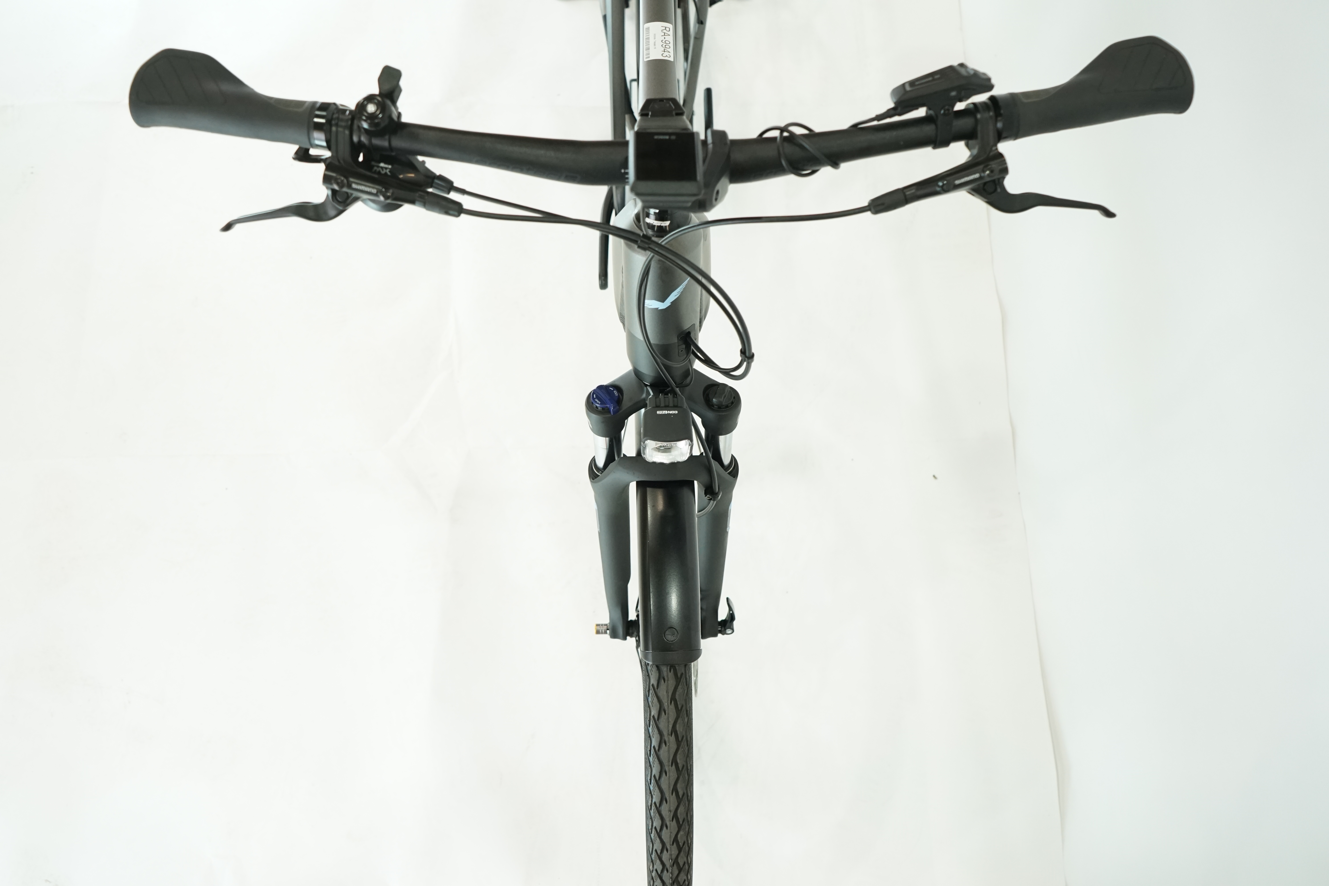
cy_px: 443
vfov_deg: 46.4
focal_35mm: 28
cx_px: 664
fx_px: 1034
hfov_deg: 65.5
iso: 1600
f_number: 5
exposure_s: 1/200
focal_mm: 28
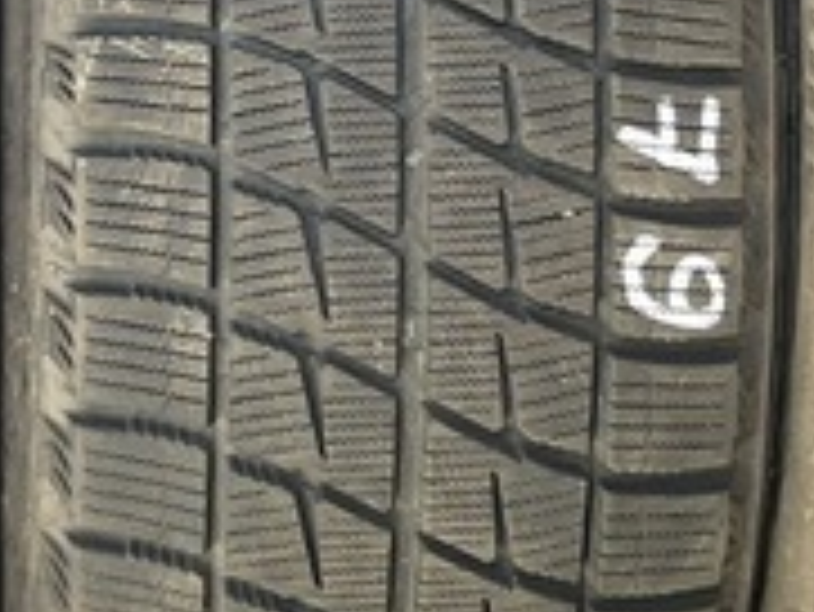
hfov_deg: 16.8
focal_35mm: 115
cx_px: 18
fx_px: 2706
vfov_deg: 12.5
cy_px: -162
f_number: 1.6
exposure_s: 1/121
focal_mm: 4.2
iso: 80
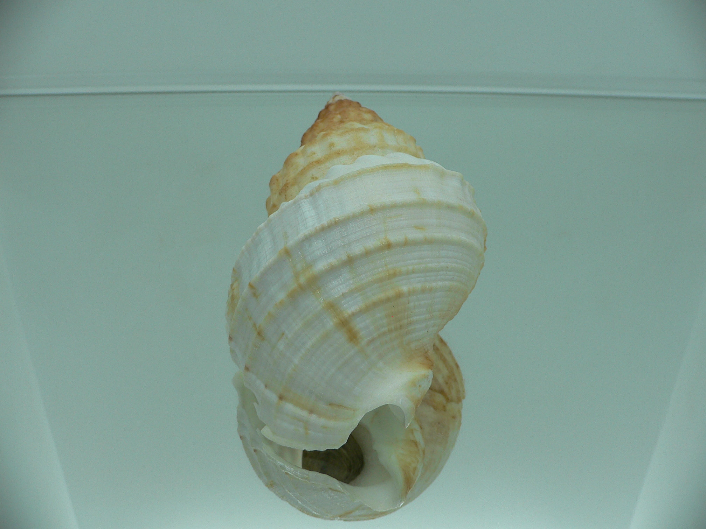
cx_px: 353
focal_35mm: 35
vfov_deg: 40.7
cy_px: 264
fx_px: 714
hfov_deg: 52.6
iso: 80
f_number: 2.8
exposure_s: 1/80
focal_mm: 4.6
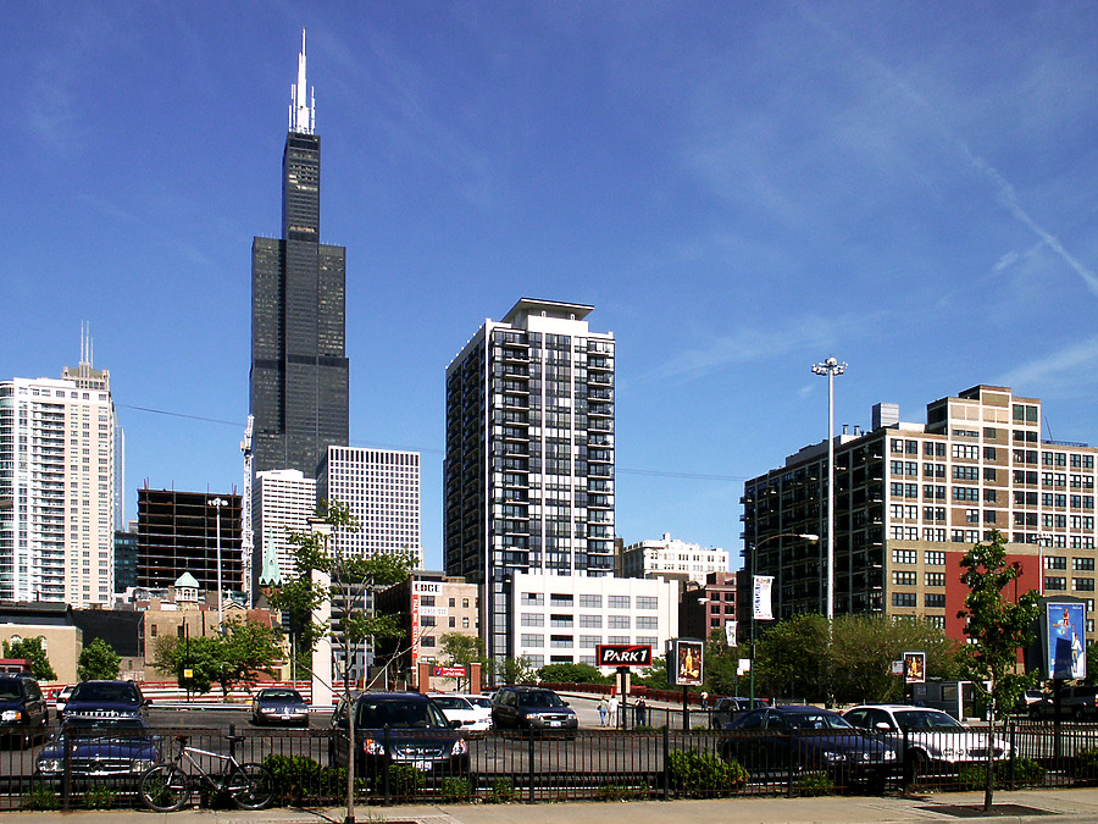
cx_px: 549
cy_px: 412
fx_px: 1110
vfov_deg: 40.7
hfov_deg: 52.6
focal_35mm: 35
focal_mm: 7.18
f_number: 6.7
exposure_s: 1/500
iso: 64
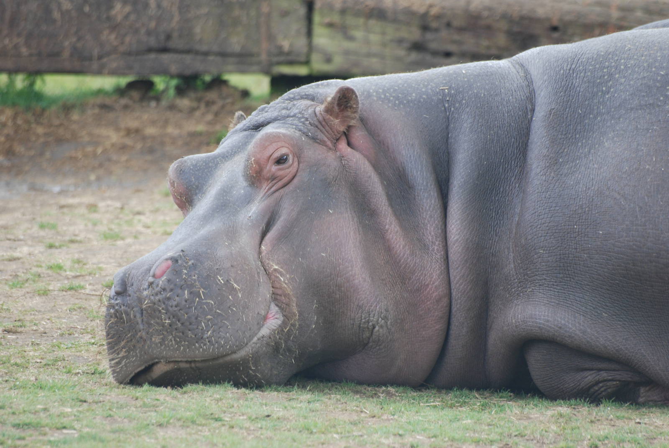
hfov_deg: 4.6
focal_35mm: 450
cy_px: 224
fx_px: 8372
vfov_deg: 3.1
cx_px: 334
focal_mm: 300
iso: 400
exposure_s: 1/160
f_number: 5.6
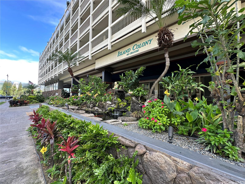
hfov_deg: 102.1
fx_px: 99
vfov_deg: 85.7
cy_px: 92
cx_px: 122
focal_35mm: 14
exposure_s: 1/159
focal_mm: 2.22
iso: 40
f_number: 2.2
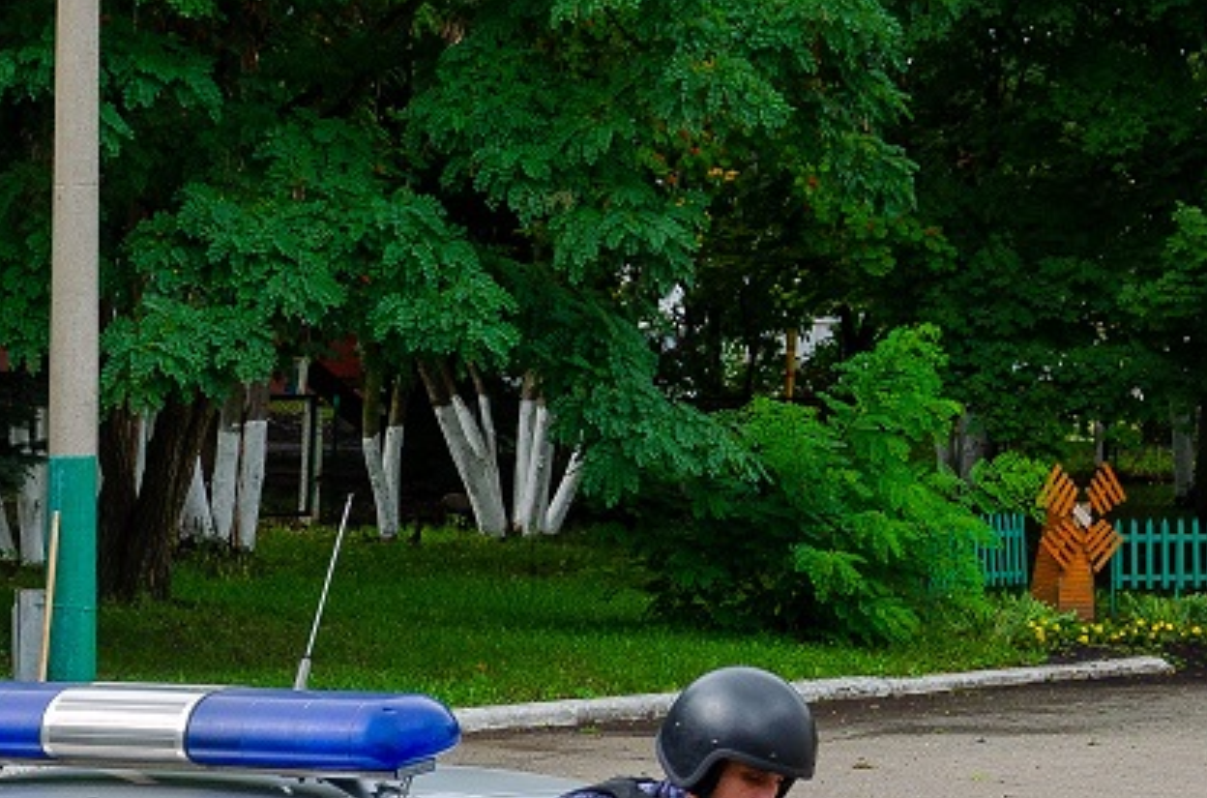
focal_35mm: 169
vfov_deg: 8.0
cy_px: 1036
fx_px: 5651
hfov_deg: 12.0
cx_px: -26
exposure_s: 1/400
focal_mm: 38
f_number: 5.6
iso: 320
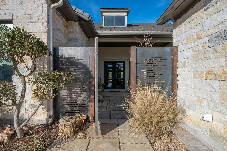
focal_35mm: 19
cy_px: 76
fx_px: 120
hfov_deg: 86.9
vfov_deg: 64.5
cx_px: 114
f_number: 8
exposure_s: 1/4000
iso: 800
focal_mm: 19
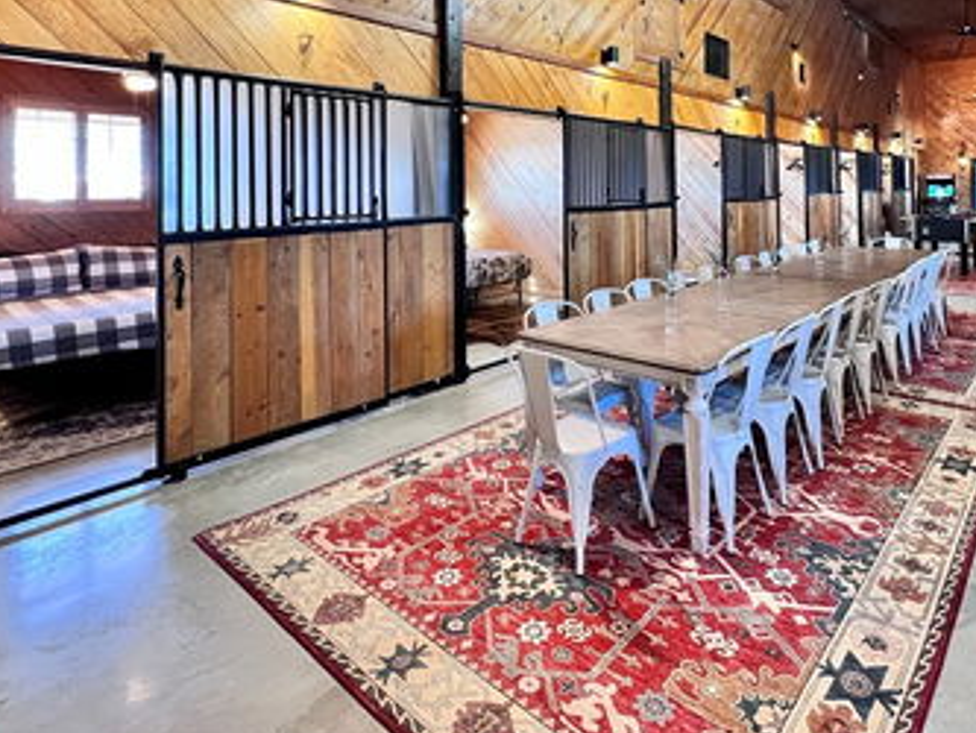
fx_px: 564
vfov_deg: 62.3
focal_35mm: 20
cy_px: 185
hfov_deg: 80.0
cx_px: 618
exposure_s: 1/60
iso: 200
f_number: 1.8
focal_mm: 1.57
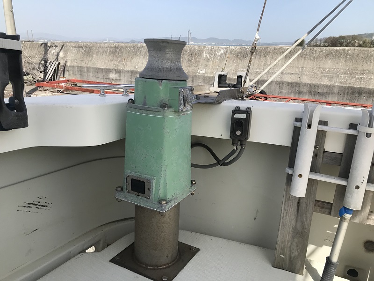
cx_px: 187
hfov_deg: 63.4
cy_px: 140
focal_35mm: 28
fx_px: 303
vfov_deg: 49.7
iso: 20
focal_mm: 3.99
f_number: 1.8
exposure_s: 1/2037
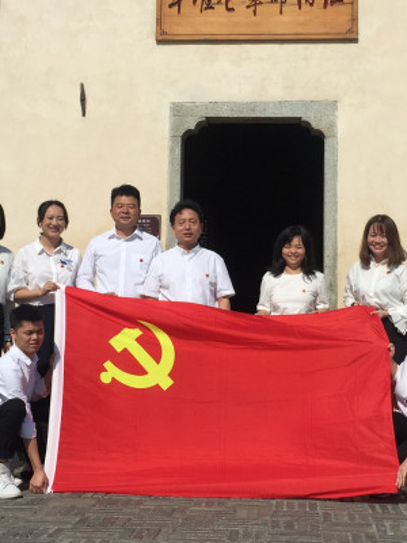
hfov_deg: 25.2
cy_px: 244
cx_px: 227
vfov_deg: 33.2
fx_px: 909
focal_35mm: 58
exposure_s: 1/5650
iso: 32
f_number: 2.2
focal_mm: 4.15
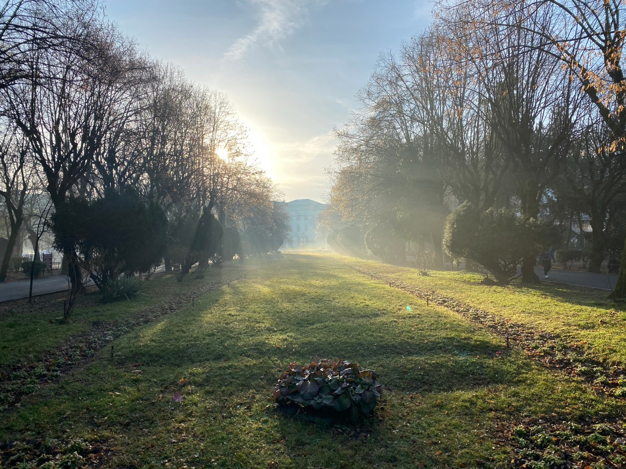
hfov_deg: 67.3
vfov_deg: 53.1
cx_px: 313
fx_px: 470
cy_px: 234
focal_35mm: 26
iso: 32
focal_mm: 4.25
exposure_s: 1/1629
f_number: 1.8
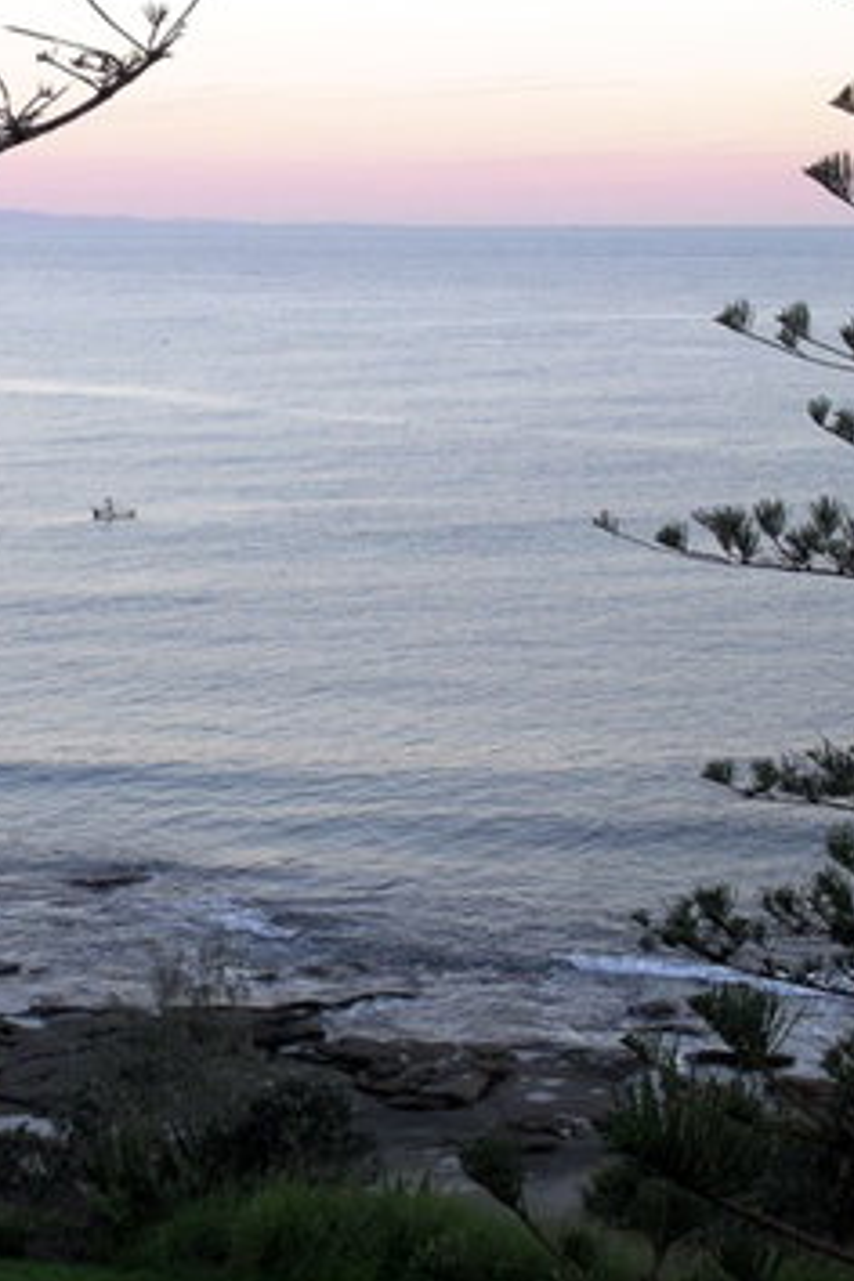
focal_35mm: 86
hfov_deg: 15.8
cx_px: 203
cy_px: 633
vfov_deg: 23.6
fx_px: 3060
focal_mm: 12.6
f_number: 4.2
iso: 50
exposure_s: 1/60.3
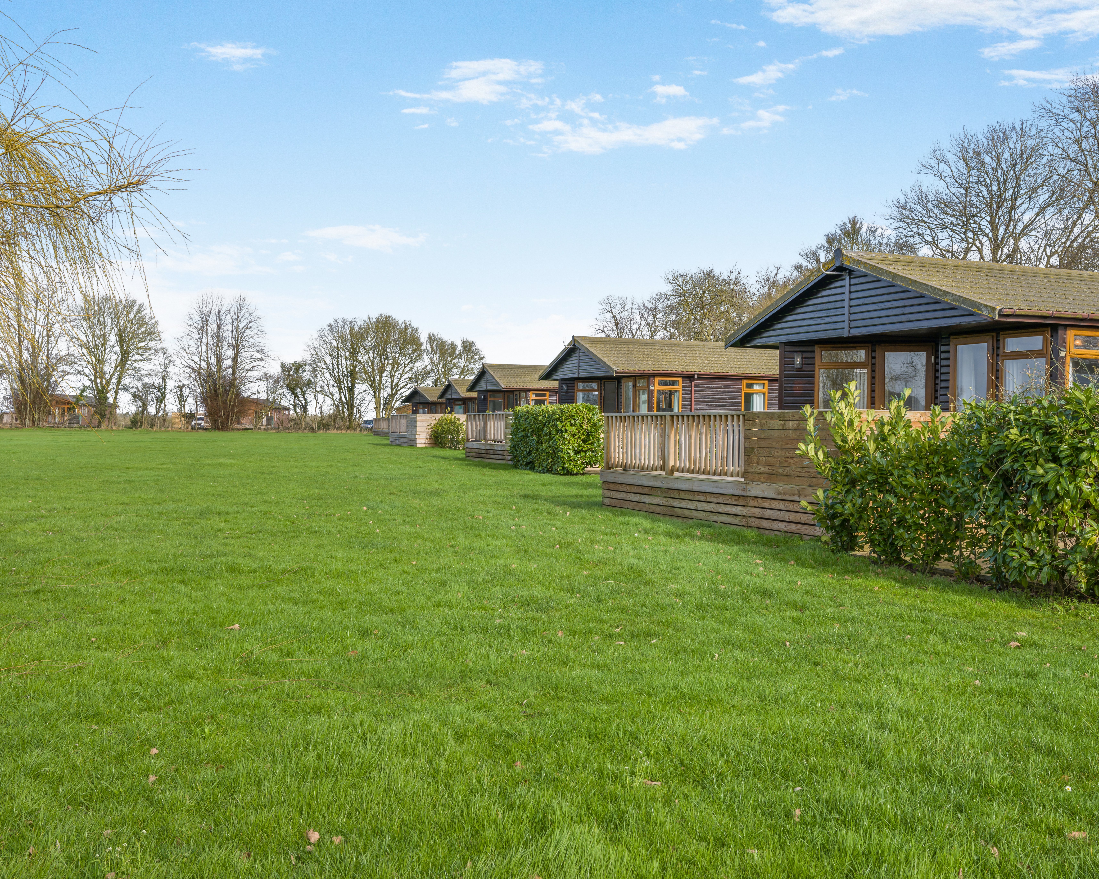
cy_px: 441
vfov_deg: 43.4
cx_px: 565
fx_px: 1106
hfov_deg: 52.8
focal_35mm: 34
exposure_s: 1/125
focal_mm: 30
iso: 100
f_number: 11
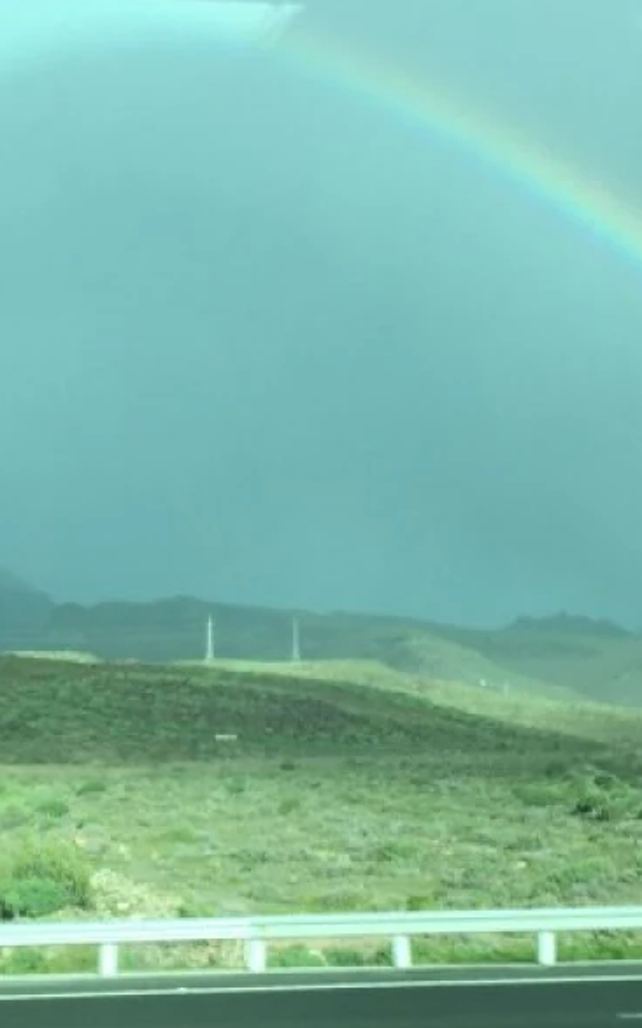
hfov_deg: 20.6
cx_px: 293
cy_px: 703
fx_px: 1765
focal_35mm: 63
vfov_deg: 32.2
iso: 32
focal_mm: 4.15
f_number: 2.2
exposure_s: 1/211
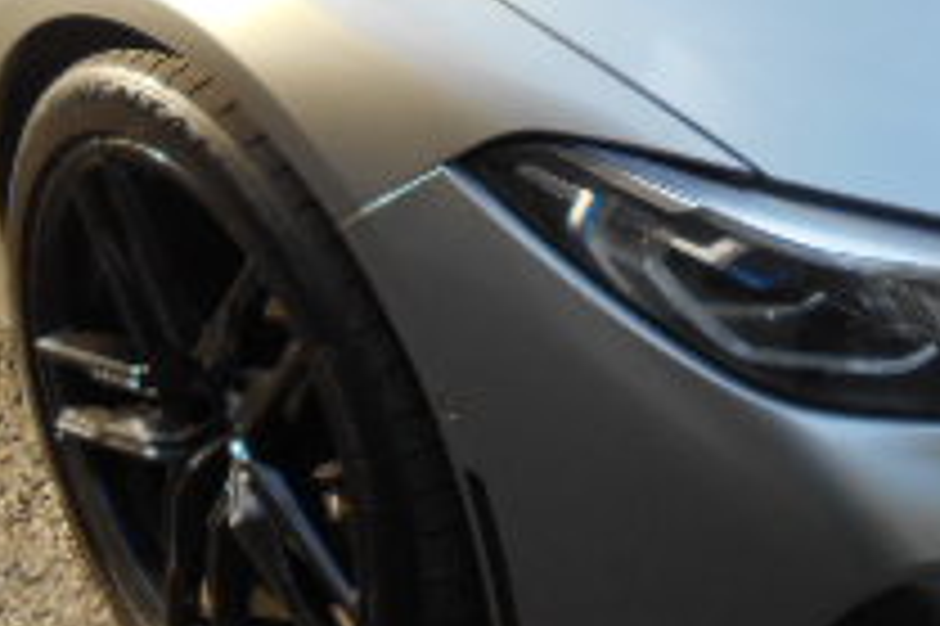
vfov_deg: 16.1
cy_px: -9
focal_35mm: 83
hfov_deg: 24.5
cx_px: 558
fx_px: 2165
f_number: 3.2
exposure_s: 1/100
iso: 80
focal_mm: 4.6
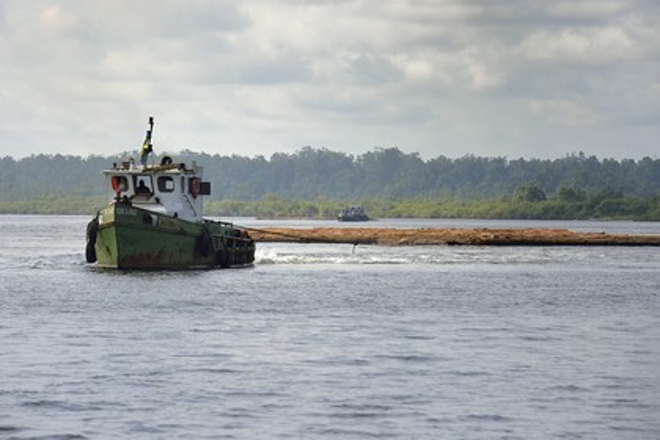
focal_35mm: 185
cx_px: 330
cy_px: 220
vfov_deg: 7.4
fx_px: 3391
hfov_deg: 11.1
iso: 400
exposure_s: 1/1250
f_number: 9
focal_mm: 185
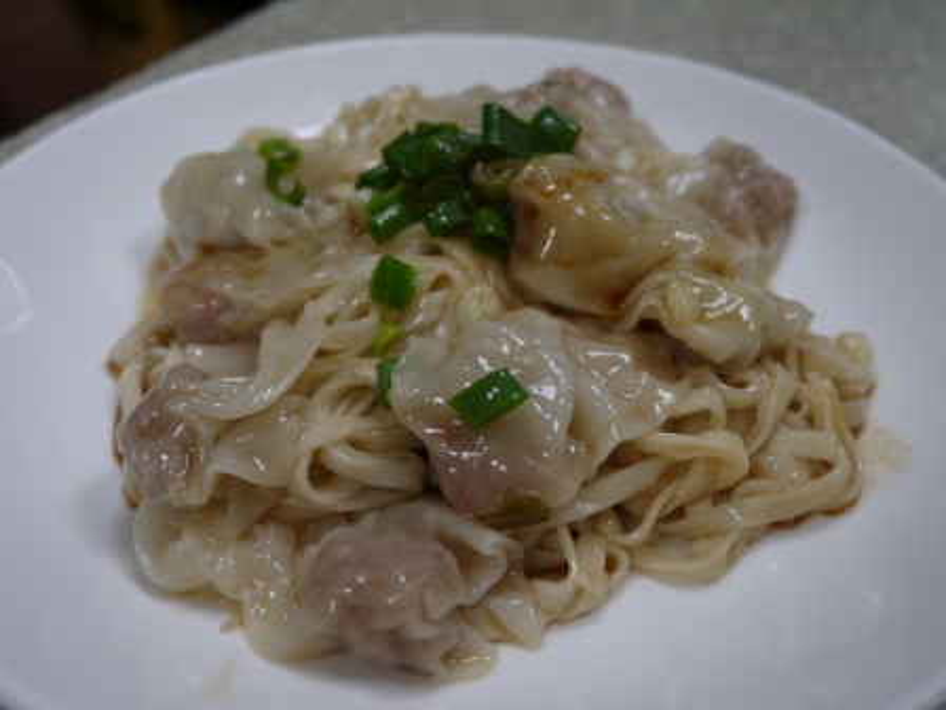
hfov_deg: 49.0
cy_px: 355
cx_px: 473
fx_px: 1038
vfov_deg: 37.7
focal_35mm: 38
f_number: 4.3
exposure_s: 1/60
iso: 250
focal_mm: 19
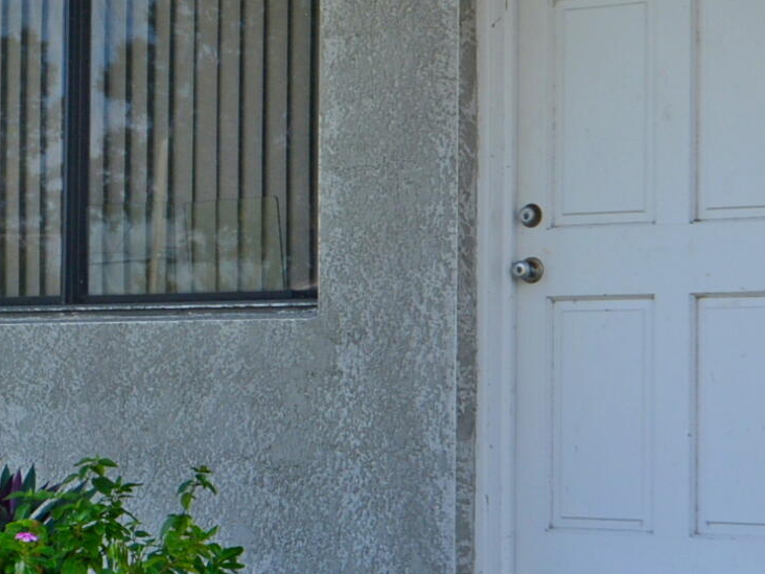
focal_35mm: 118
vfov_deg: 12.6
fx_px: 2608
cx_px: -156
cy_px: 319
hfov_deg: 16.0
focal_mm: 20
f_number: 8
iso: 200
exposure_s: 1/250
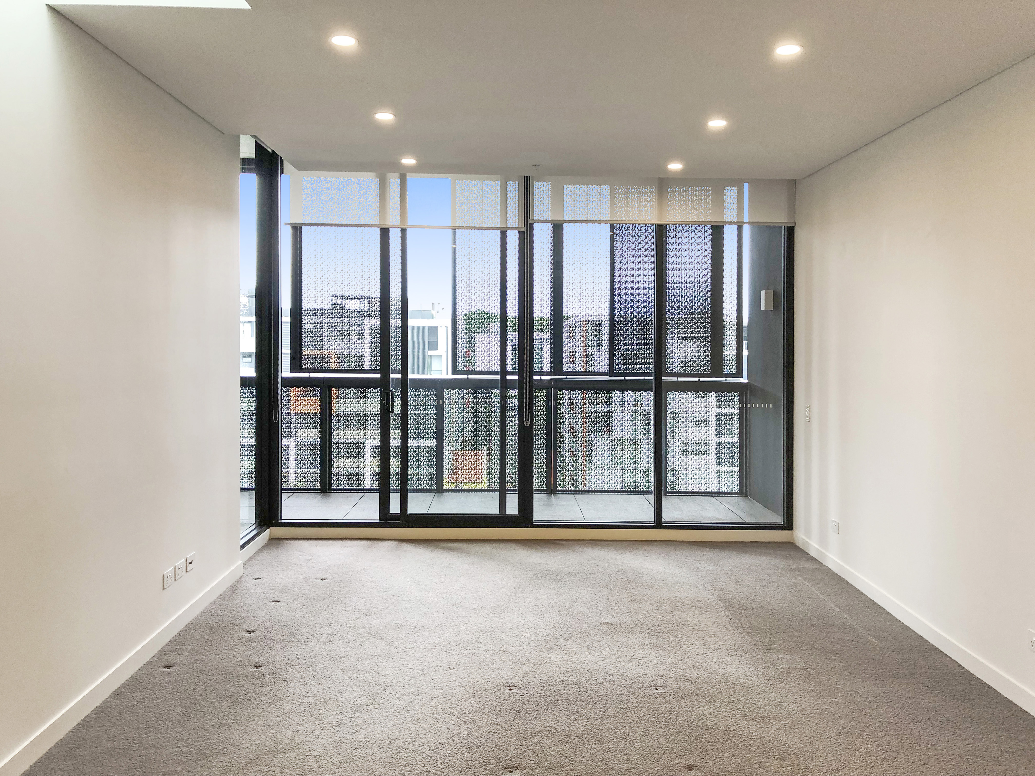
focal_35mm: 28
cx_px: 518
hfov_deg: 63.4
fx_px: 837
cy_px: 388
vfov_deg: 49.7
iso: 32
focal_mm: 3.99
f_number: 1.8
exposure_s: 1/100
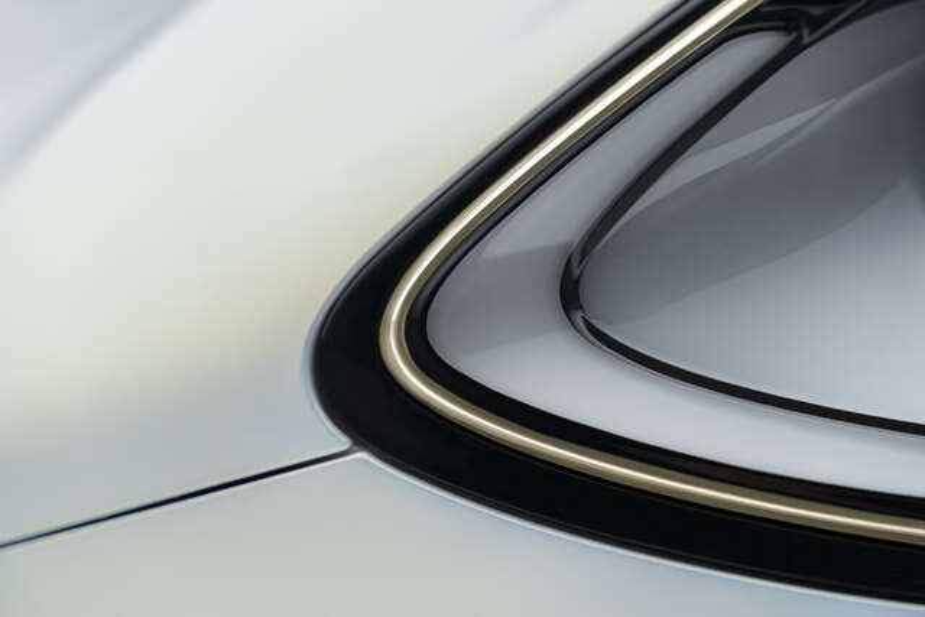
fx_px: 1799
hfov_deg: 28.8
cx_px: 462
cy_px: 308
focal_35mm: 70
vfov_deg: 19.5
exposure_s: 1/320
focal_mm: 70
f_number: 4.5
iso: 400
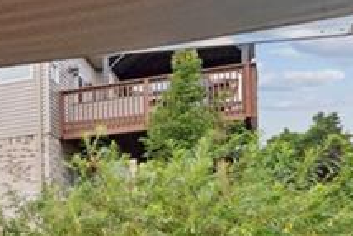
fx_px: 657
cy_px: 280
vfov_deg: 19.2
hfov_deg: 17.0
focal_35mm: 67
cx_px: -421
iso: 80
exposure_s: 1/400
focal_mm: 14
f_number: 11
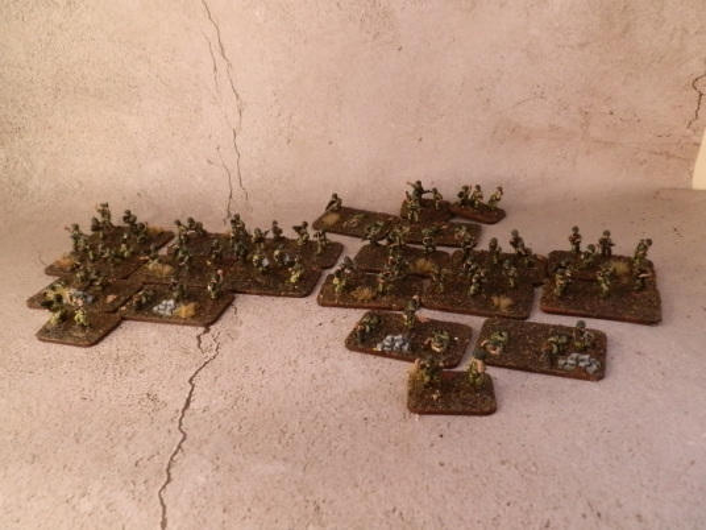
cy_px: 265
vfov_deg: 49.7
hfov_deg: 63.4
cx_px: 353
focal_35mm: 28
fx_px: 571
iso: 400
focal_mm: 5
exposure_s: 1/125
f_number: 3.1
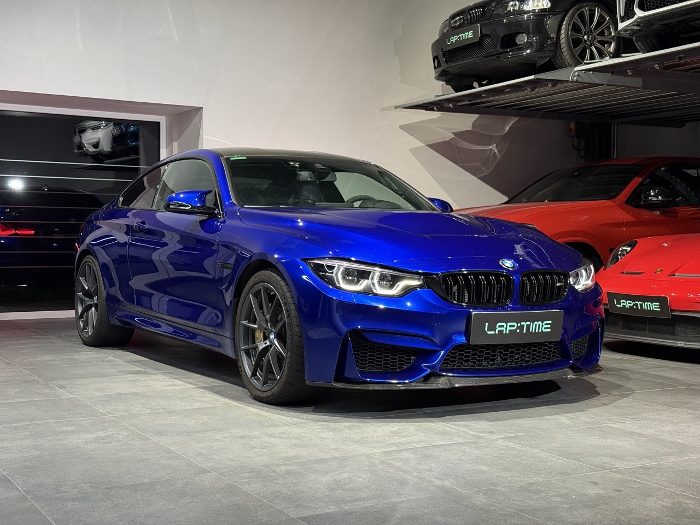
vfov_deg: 30.3
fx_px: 971
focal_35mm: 48
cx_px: 350
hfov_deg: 39.7
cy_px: 262
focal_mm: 6.76
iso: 250
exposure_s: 1/56
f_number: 1.78
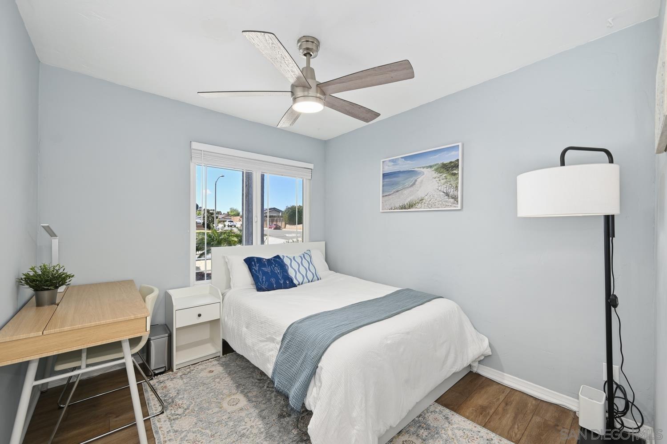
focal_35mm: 14
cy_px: 222
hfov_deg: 104.3
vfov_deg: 81.2
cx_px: 334
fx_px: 259
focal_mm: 14
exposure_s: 1/125
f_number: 8
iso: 320
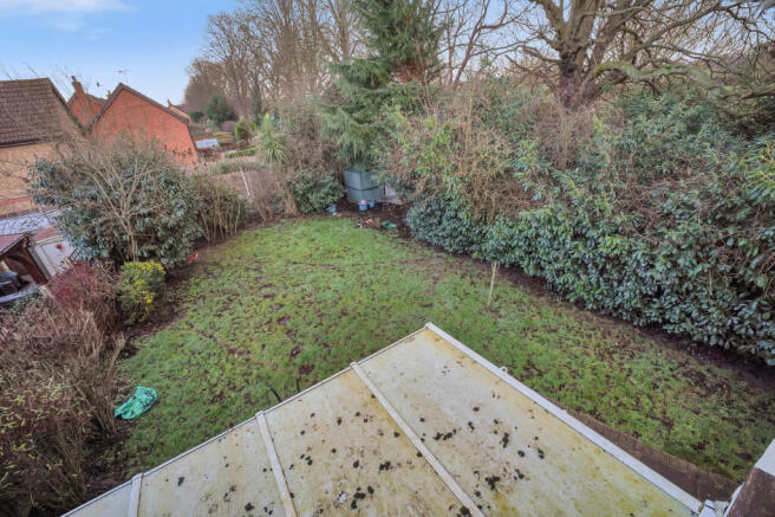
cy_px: 258
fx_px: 301
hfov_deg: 104.3
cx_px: 388
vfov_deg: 81.2
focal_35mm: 14
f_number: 6.3
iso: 320
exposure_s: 1/100
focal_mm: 14
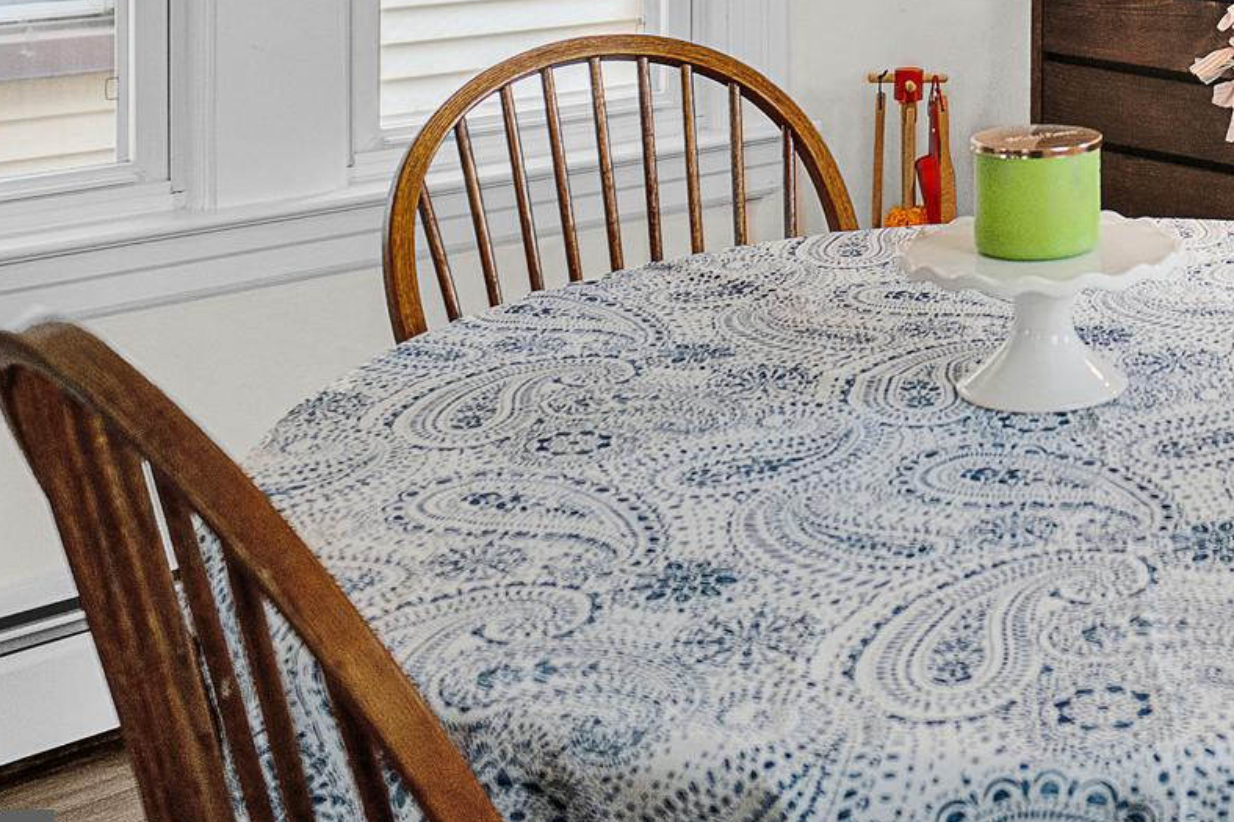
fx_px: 1782
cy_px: -145
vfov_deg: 23.8
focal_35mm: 52
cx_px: 1311
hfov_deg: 33.9
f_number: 2.8
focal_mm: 20
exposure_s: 1/250
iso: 500
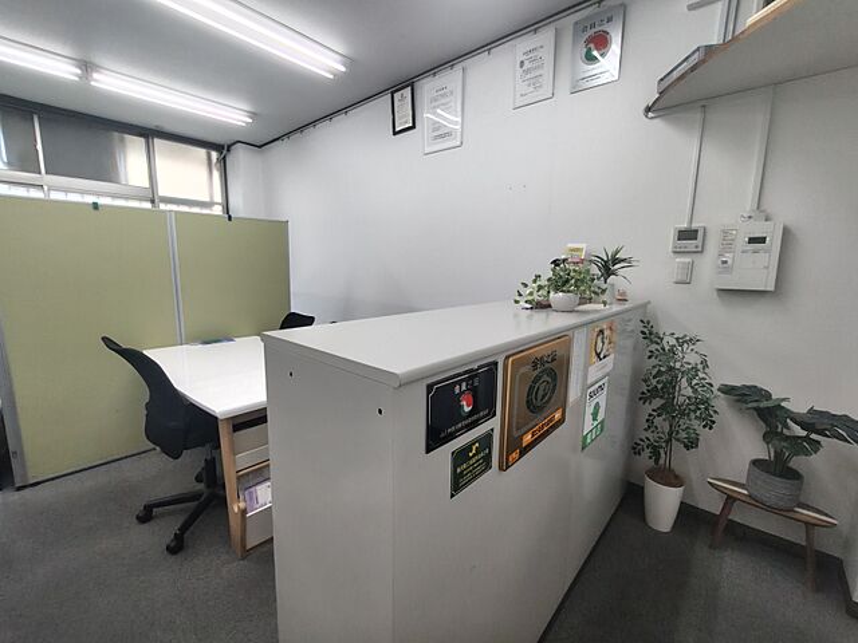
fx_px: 372
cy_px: 322
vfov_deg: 81.7
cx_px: 429
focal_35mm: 15
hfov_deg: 98.2
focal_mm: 1.6
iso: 257
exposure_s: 1/120
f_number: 2.4
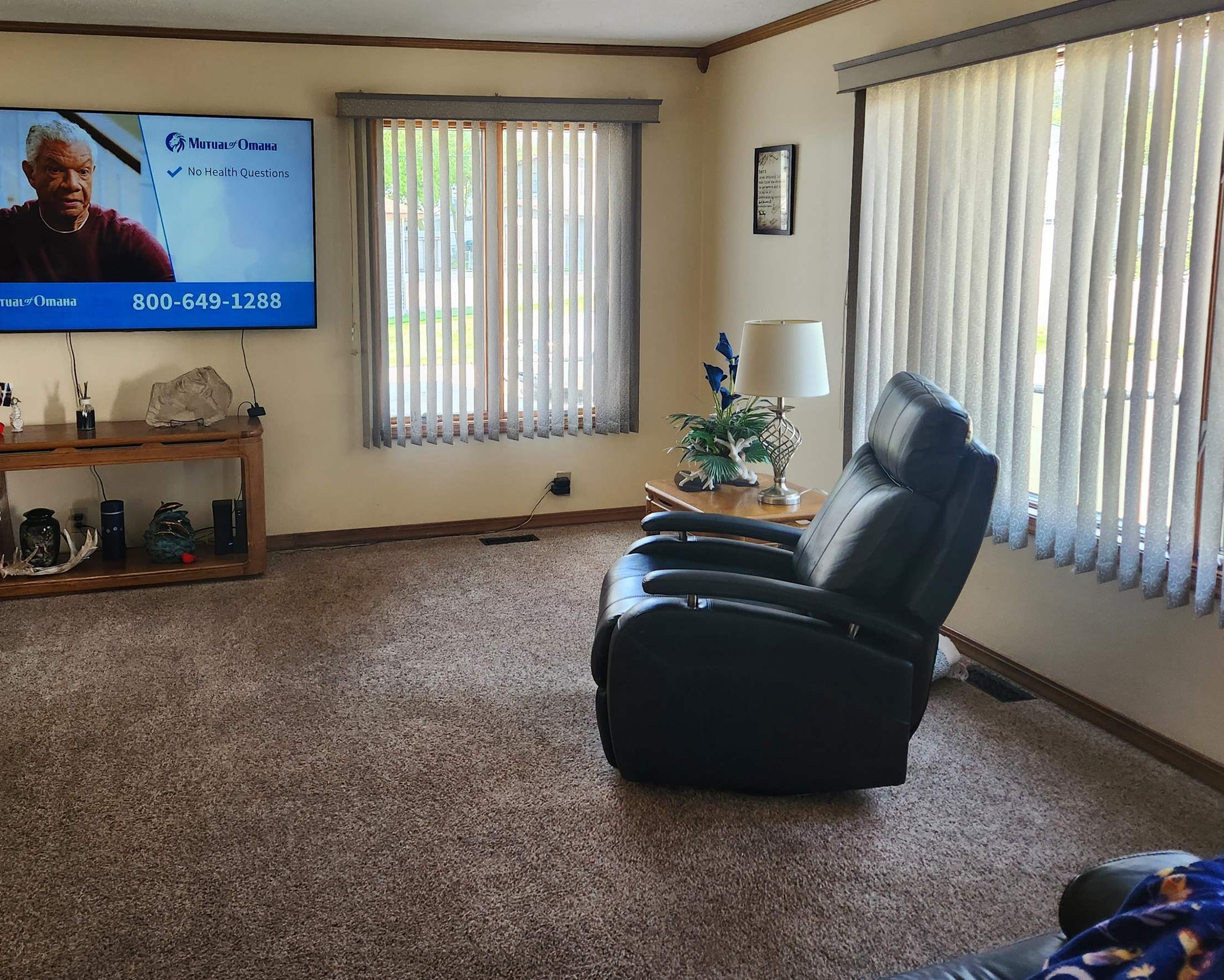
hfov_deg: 56.7
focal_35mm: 31
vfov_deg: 46.8
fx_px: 1123
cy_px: 378
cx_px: 490
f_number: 1.8
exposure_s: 1/120
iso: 160
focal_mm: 5.4
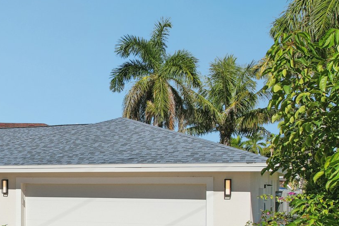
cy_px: 193
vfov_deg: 24.1
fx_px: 518
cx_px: 48
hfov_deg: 34.6
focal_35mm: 55
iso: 100
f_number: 2.8
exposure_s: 1/250
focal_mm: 8.4
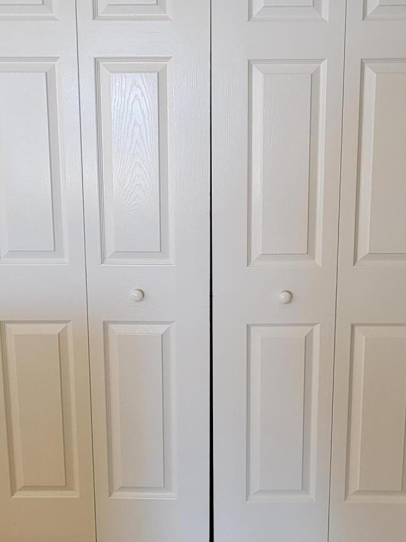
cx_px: 218
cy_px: 181
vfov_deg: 58.6
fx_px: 469
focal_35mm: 30
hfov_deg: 46.8
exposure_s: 1/60
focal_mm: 2.2
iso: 80
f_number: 2.2
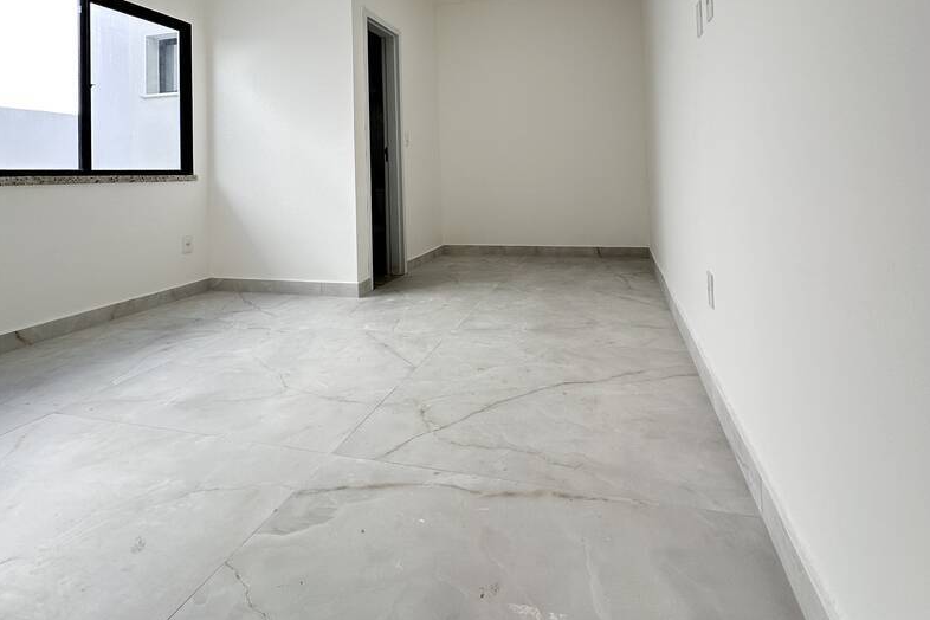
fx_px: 517
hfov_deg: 84.0
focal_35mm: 20
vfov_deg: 59.0
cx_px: 457
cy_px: 163
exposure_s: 1/119
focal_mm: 2.22
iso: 40
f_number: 2.2
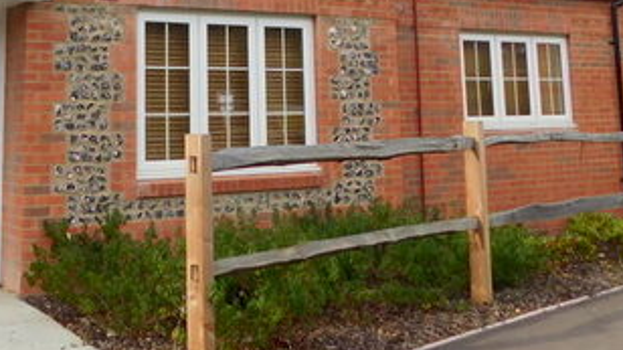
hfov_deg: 36.3
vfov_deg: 19.8
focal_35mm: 57
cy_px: -66
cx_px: 218
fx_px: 941
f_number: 3
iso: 125
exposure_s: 1/500
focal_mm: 4
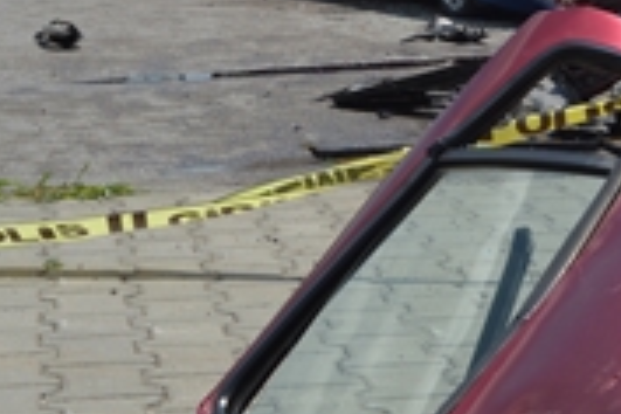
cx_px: 674
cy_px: 16
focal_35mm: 132
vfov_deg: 10.3
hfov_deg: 15.2
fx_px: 2277
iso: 100
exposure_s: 1/320
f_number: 9
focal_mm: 26
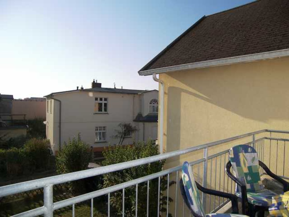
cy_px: 108
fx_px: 200
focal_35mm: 24
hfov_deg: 71.6
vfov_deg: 56.8
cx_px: 144
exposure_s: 1/1600
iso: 50
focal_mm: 5
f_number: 2.8
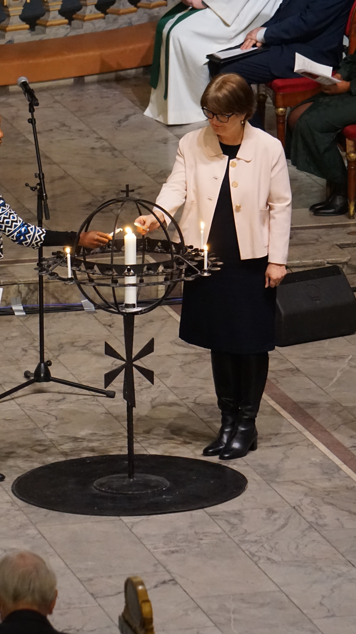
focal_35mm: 300
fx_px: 5030
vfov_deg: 7.2
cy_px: 317
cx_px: 132
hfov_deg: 4.1
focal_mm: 127
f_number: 5.6
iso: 3200
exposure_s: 1/50
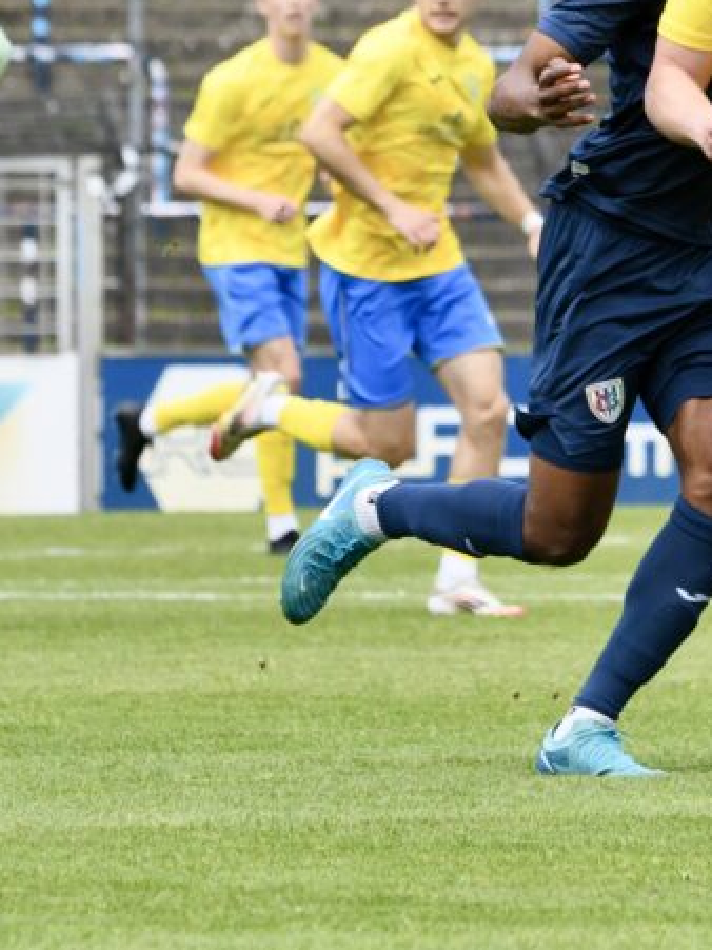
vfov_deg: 3.8
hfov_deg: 2.8
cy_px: 235
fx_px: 14377
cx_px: 522
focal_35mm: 524
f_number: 8
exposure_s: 1/1600
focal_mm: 240
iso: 1250
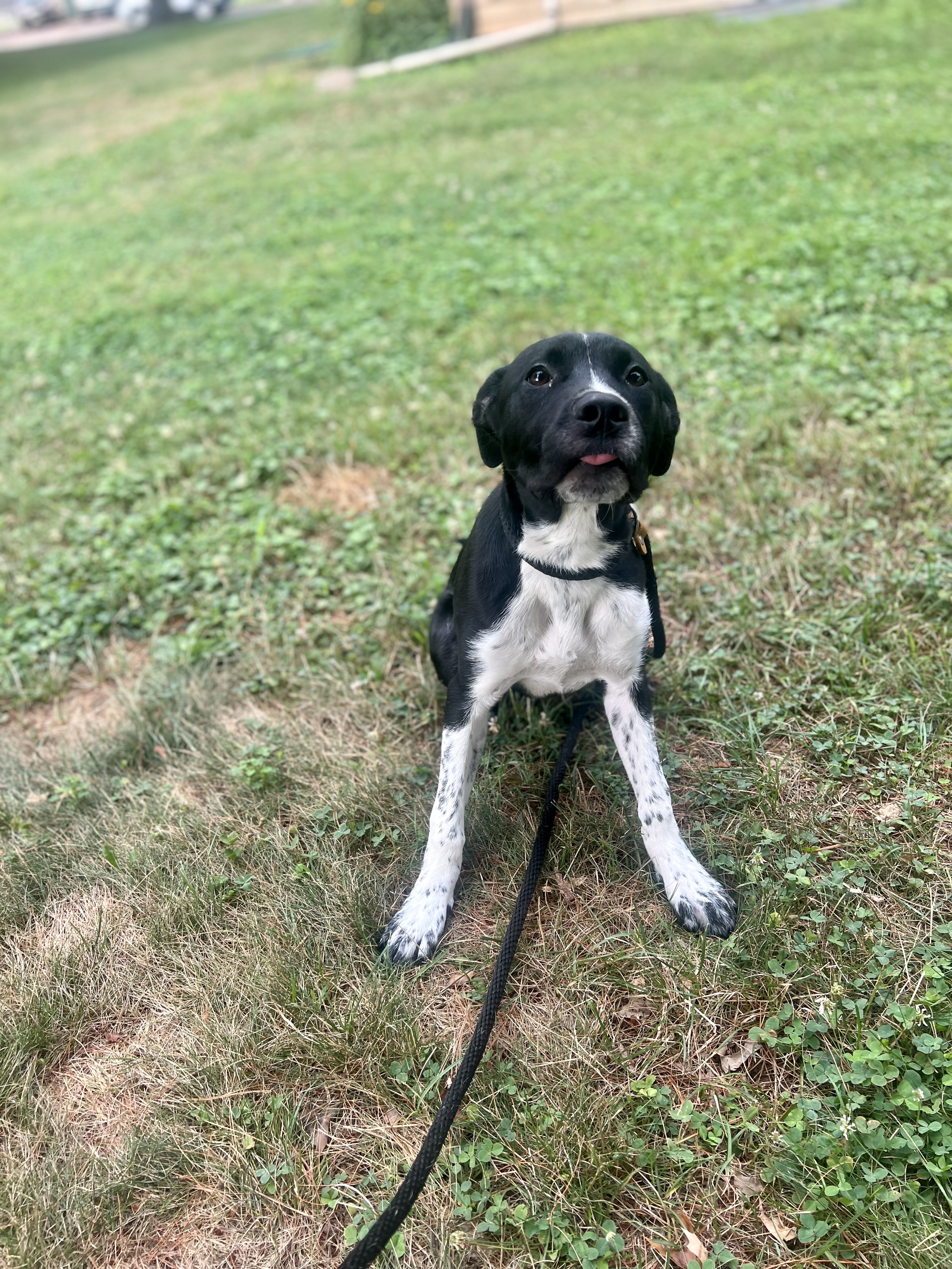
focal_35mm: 26
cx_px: 476
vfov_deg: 67.3
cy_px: 634
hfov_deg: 53.1
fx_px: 953
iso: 40
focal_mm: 5.7
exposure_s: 1/252
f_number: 1.5
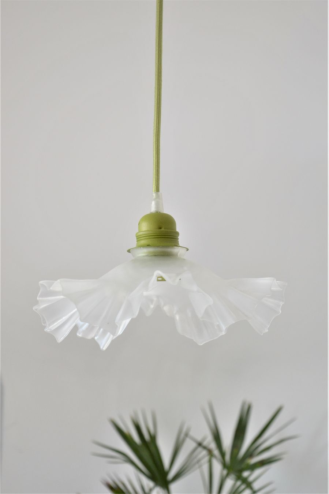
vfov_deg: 31.9
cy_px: 247
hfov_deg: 21.6
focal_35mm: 63
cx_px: 164
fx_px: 864
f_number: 5.6
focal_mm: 42
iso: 400
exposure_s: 1/125
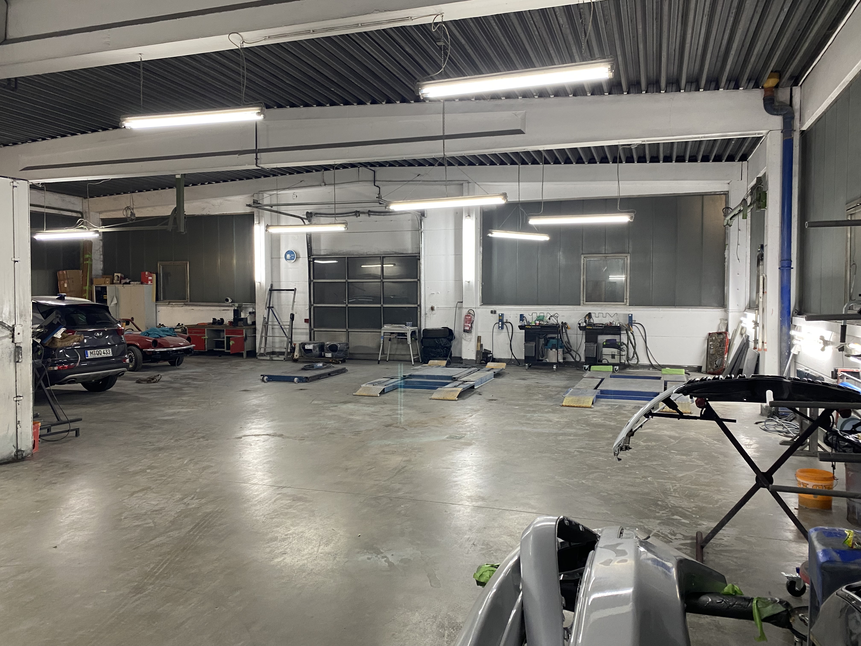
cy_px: 323
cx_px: 430
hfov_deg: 67.3
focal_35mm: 26
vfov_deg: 53.1
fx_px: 647
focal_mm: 4.25
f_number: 1.8
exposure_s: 1/50
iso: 160
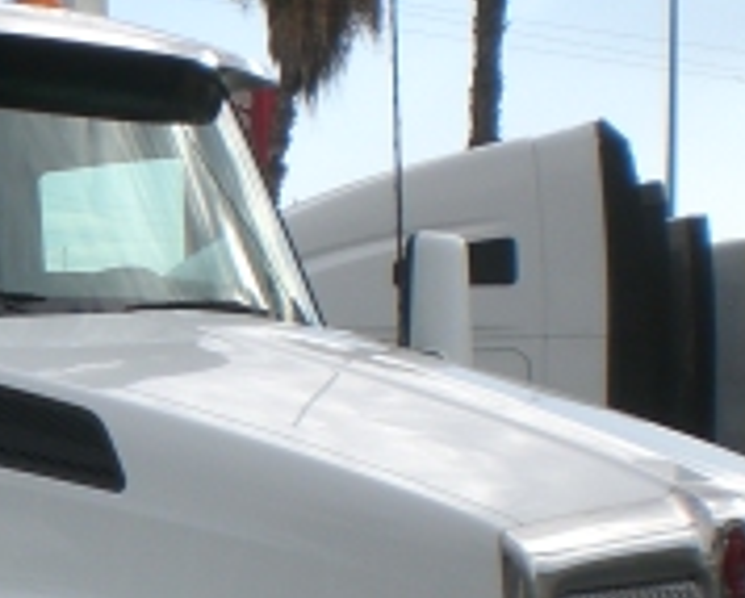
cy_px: 598
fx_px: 2937
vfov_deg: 11.5
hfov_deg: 13.9
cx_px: -243
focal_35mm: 133
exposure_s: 1/400
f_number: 4.4
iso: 50
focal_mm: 6.3
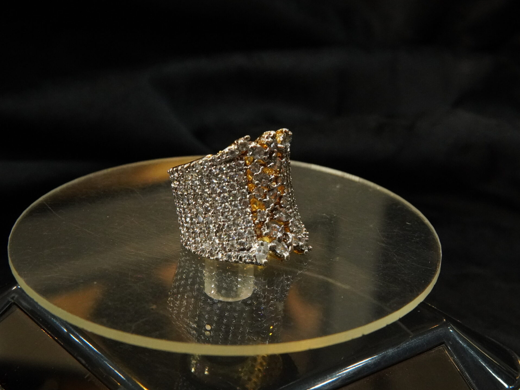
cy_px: 176
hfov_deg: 33.2
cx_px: 278
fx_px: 871
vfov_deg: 25.2
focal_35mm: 58
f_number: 9
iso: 4000
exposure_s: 1/80
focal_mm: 30
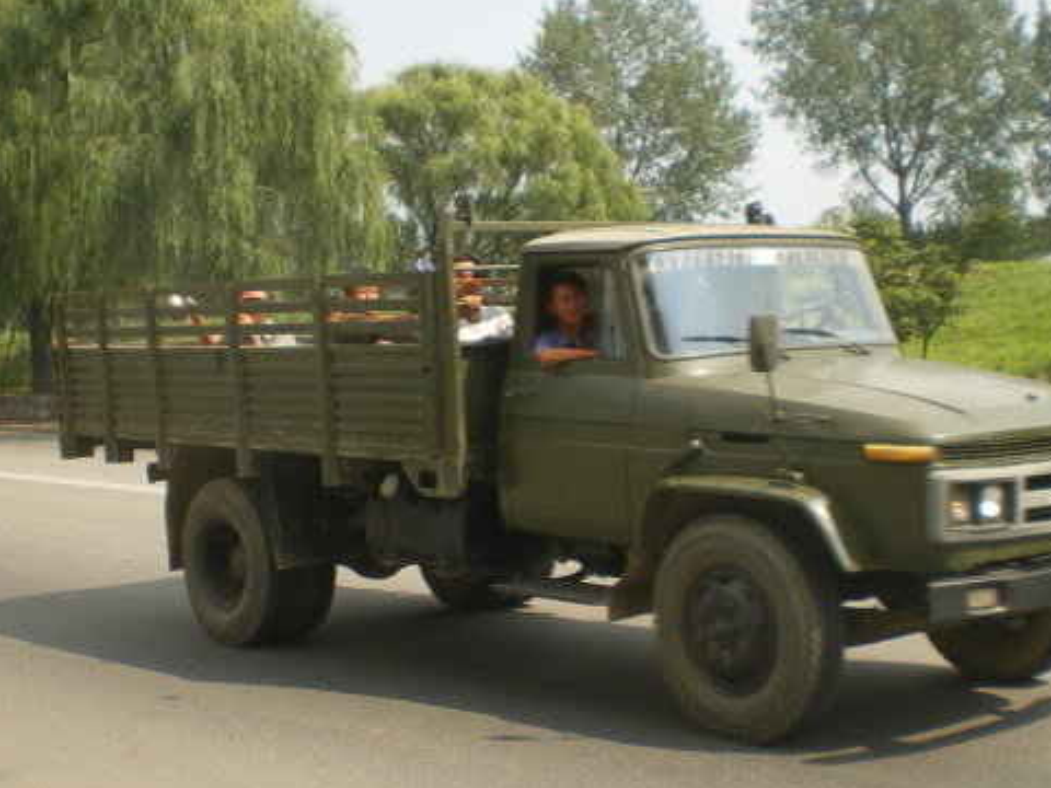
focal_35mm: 60
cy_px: 370
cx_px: 506
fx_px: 1822
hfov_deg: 32.2
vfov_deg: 24.4
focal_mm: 6.3
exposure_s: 1/250
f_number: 4.6
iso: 50
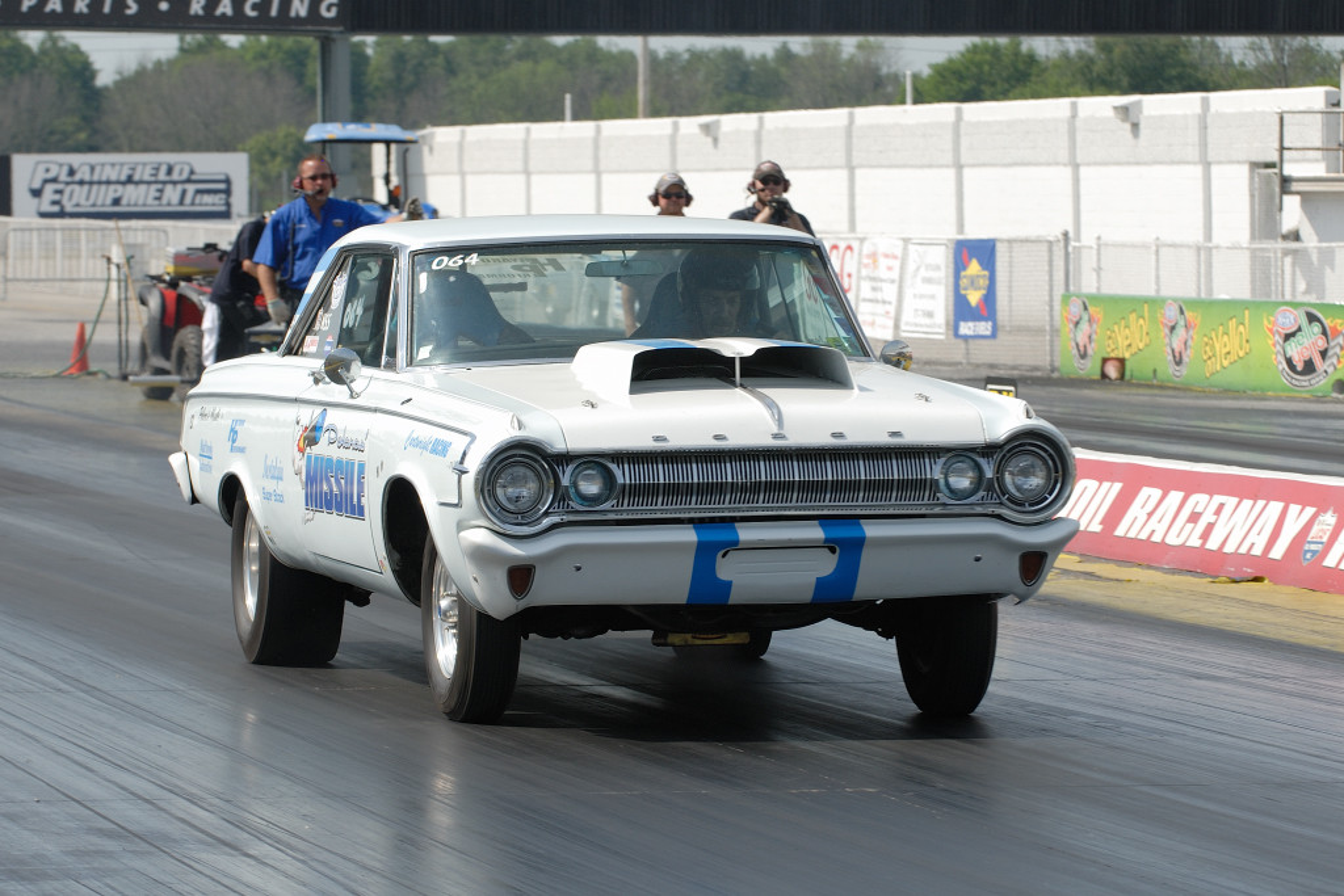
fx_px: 6496
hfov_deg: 11.8
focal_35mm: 174
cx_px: 672
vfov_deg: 7.9
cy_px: 448
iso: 100
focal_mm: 116
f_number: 9
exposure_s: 1/250
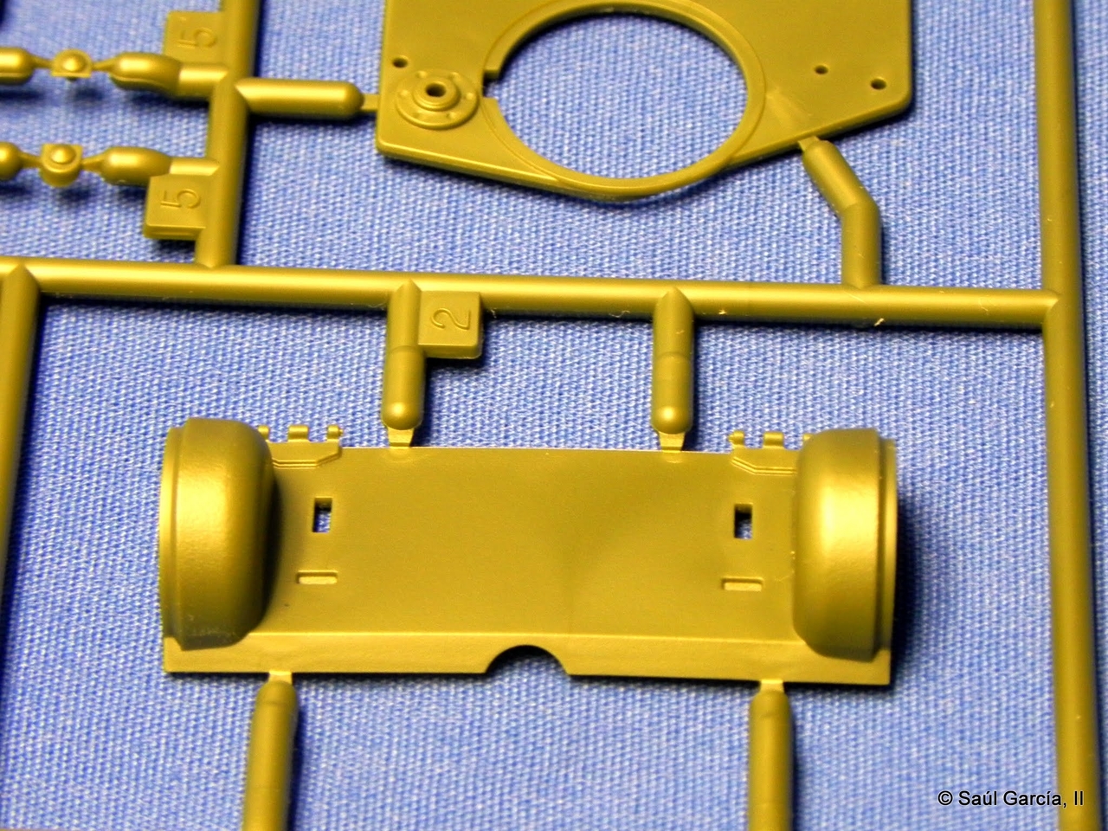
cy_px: 416
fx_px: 5890
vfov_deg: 8.1
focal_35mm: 184
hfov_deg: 10.7
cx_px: 554
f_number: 4.5
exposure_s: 1/9.8
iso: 400
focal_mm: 32.7
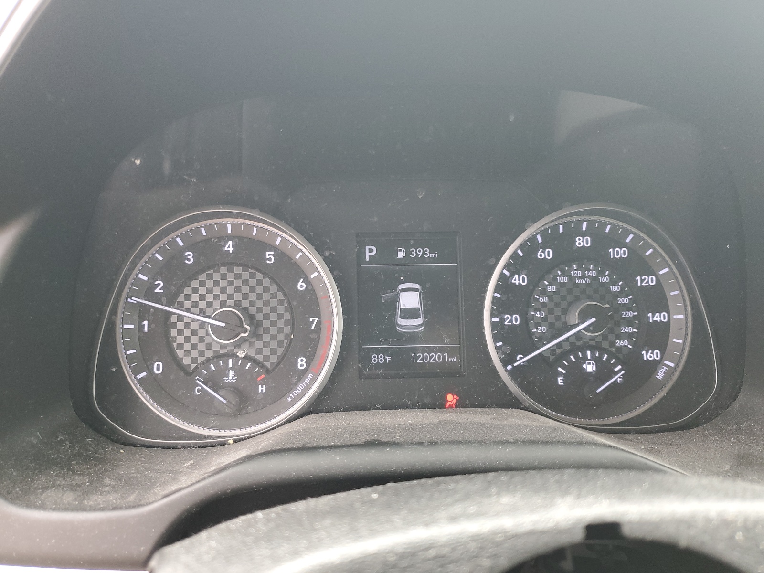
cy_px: 286
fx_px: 574
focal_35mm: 26
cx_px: 382
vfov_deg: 53.1
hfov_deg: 67.3
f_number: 1.5
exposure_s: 1/60.2
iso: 68
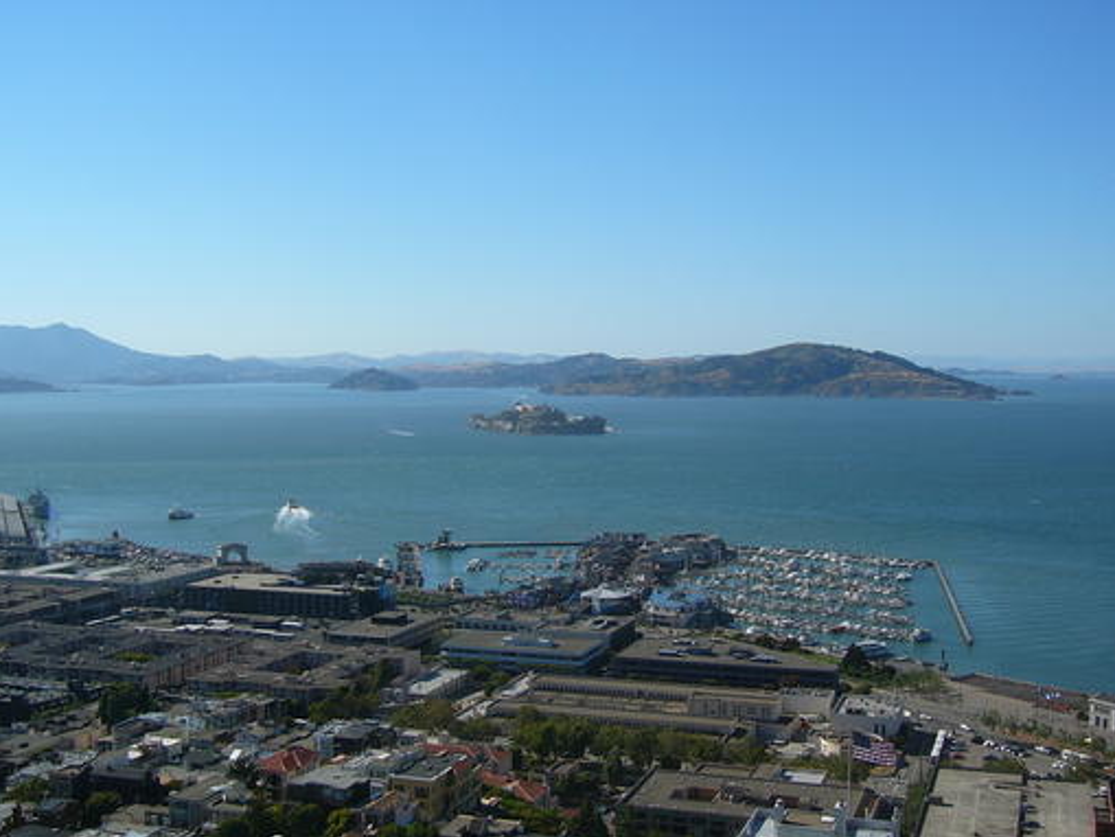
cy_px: 418
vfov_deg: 32.9
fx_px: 1418
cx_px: 484
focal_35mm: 44
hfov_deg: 42.8
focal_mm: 5.8
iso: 50
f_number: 8
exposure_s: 1/200
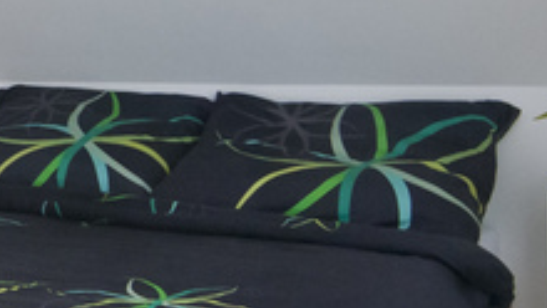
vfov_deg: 14.7
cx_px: -94
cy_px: -20
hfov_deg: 24.2
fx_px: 1167
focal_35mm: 80
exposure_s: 1/40
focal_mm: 11
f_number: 4.5
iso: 800
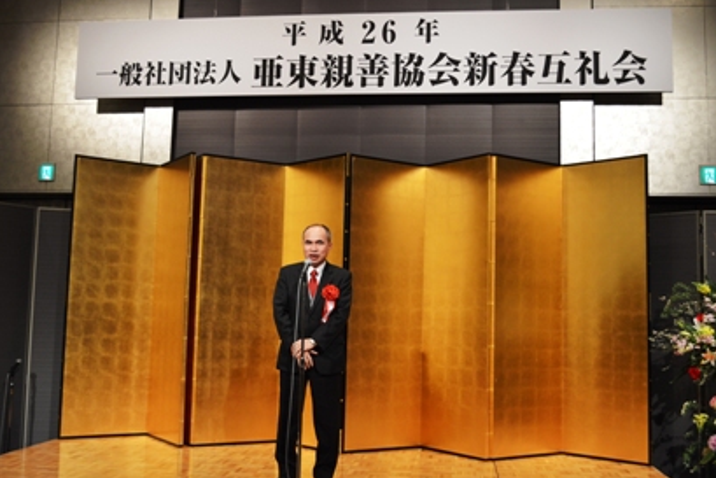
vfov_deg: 36.0
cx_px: 362
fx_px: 736
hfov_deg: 51.9
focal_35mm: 37
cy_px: 236
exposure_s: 1/60
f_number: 4
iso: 400
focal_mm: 24
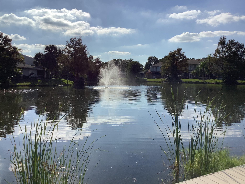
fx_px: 219
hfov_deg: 58.4
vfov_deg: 45.4
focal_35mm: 31
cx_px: 122
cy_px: 92
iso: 25
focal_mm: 3.3
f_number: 2.4
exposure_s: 1/4292
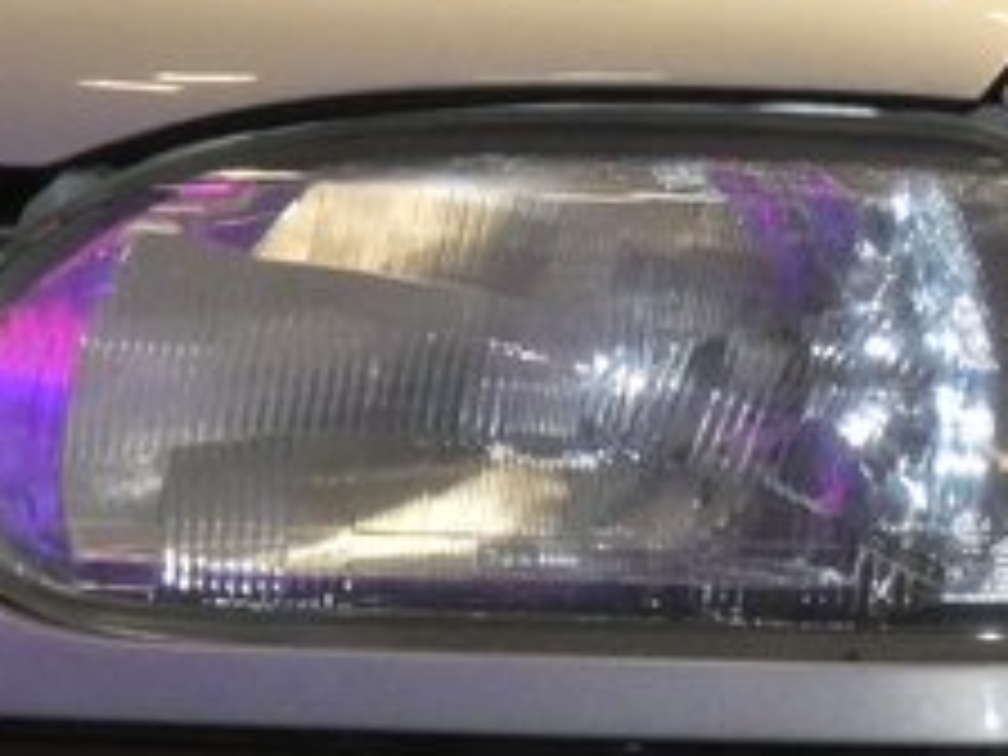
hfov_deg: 5.1
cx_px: 832
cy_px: 513
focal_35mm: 388
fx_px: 11298
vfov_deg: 3.8
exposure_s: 1/250
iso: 800
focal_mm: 15.2
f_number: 4.6
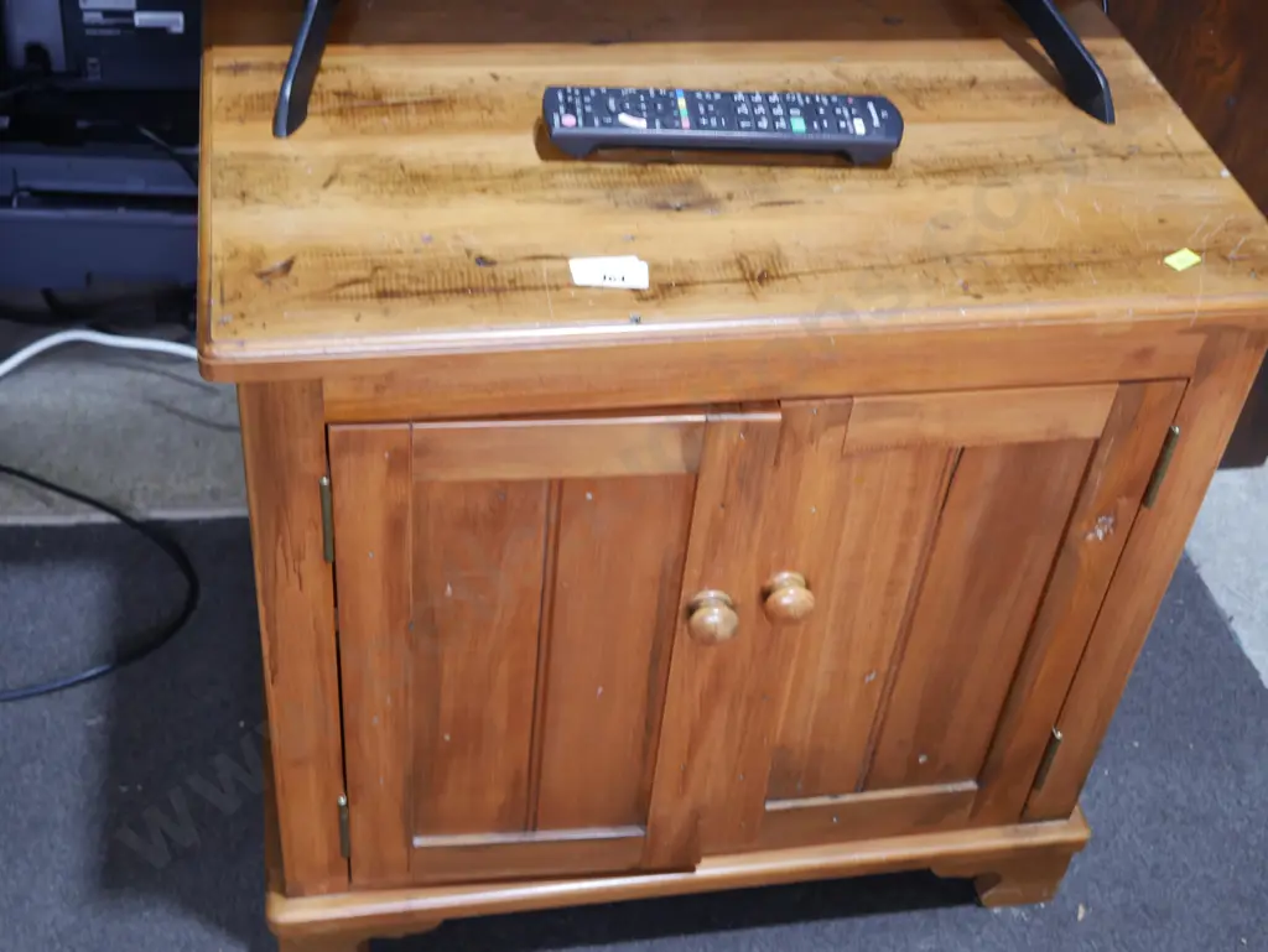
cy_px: 476
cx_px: 634
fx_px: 1686
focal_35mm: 46
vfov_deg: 31.5
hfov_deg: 41.2
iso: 640
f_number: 5.1
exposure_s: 1/60
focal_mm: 23
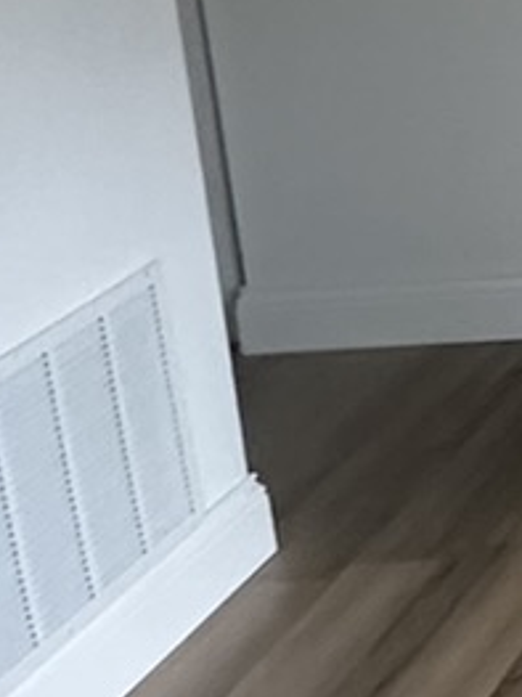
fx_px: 2193
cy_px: -61
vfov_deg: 17.5
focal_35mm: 109
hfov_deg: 10.5
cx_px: 1460
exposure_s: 1/99
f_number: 2.2
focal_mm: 2.22
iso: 250
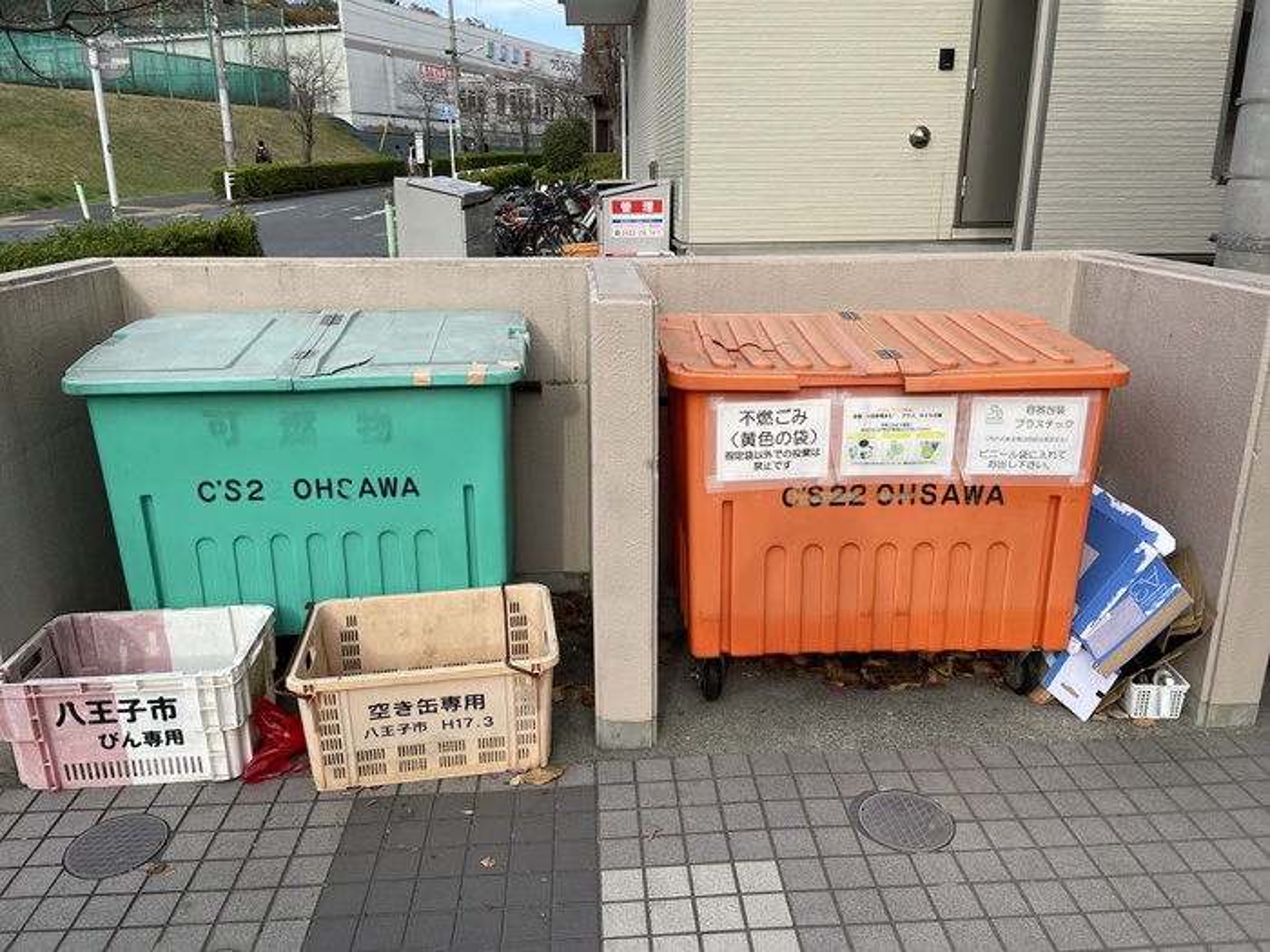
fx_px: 954
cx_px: 635
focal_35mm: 26
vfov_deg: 53.1
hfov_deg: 67.3
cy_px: 476
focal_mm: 4.2
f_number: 1.6
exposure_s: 1/1435
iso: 50
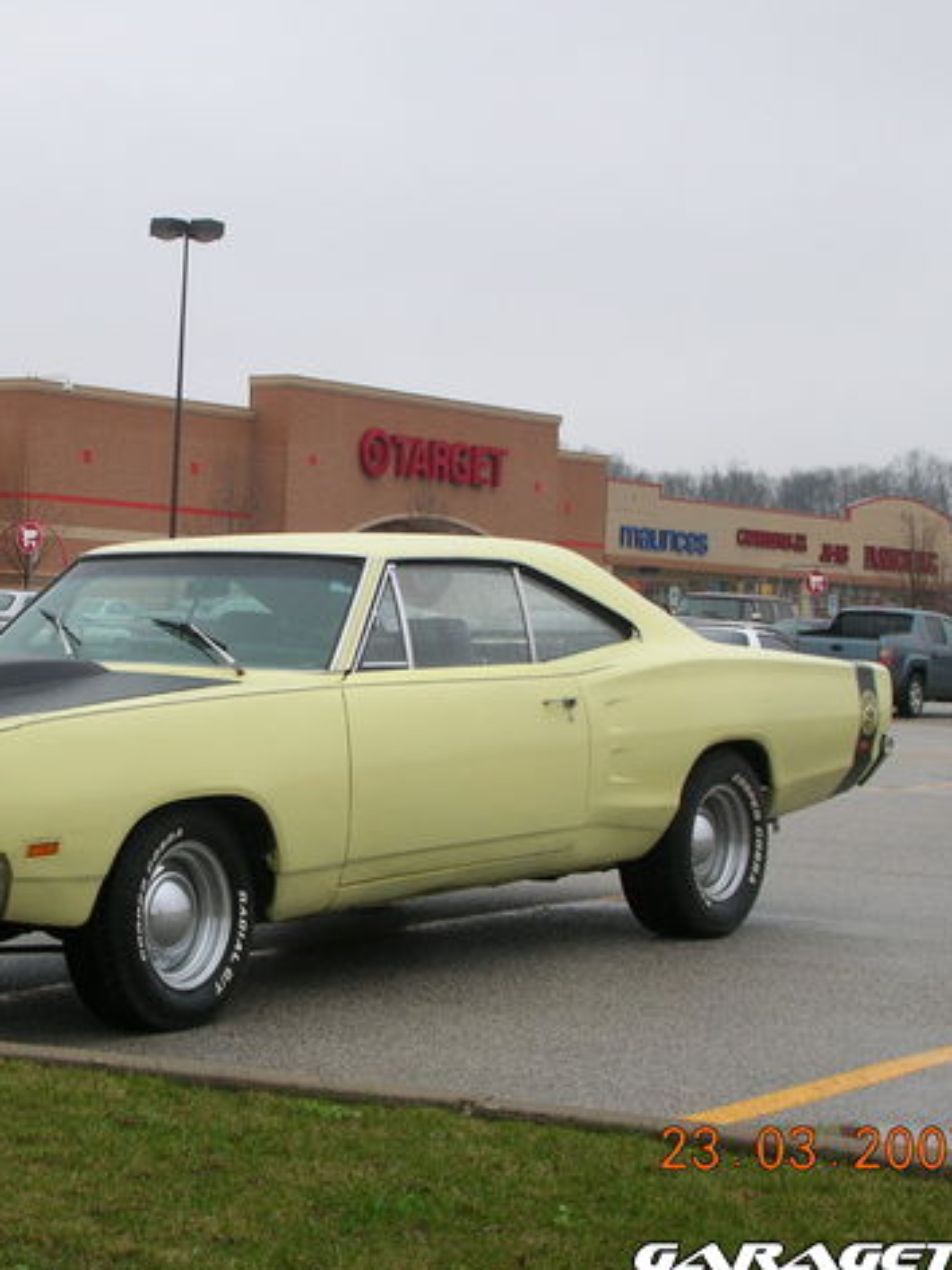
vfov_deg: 23.3
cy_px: 638
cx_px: 234
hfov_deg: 17.5
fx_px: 3080
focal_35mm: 84
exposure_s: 1/125
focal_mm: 10.2
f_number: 3.6
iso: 50
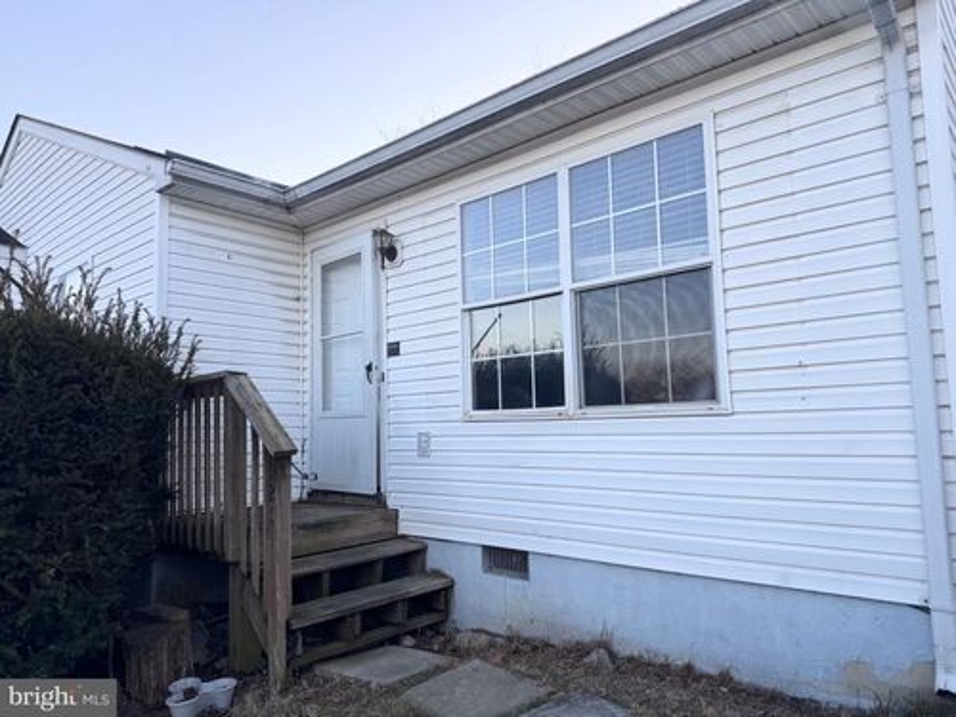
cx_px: 478
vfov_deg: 56.8
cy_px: 358
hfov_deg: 71.6
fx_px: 663
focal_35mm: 24
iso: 80
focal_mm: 6.76
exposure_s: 1/311
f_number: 1.78
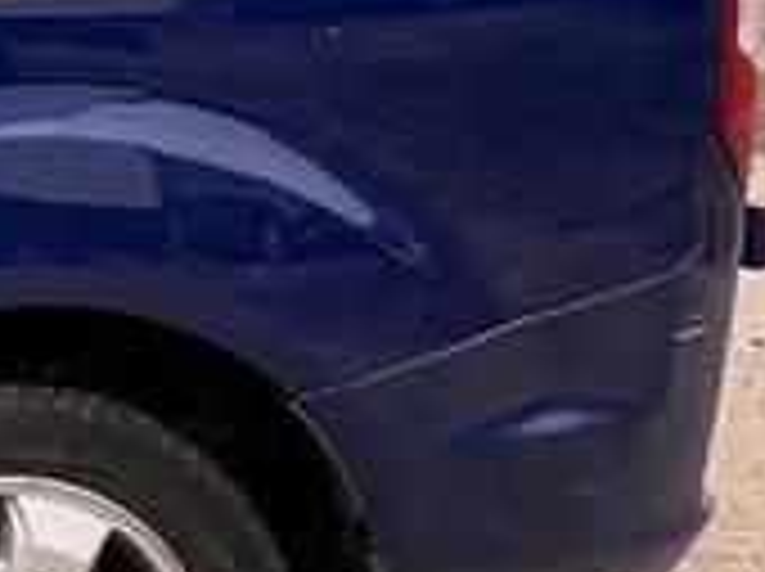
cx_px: -990
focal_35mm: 74
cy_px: -117
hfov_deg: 15.8
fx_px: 1633
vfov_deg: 18.8
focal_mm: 2.22
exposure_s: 1/192
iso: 64
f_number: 2.2
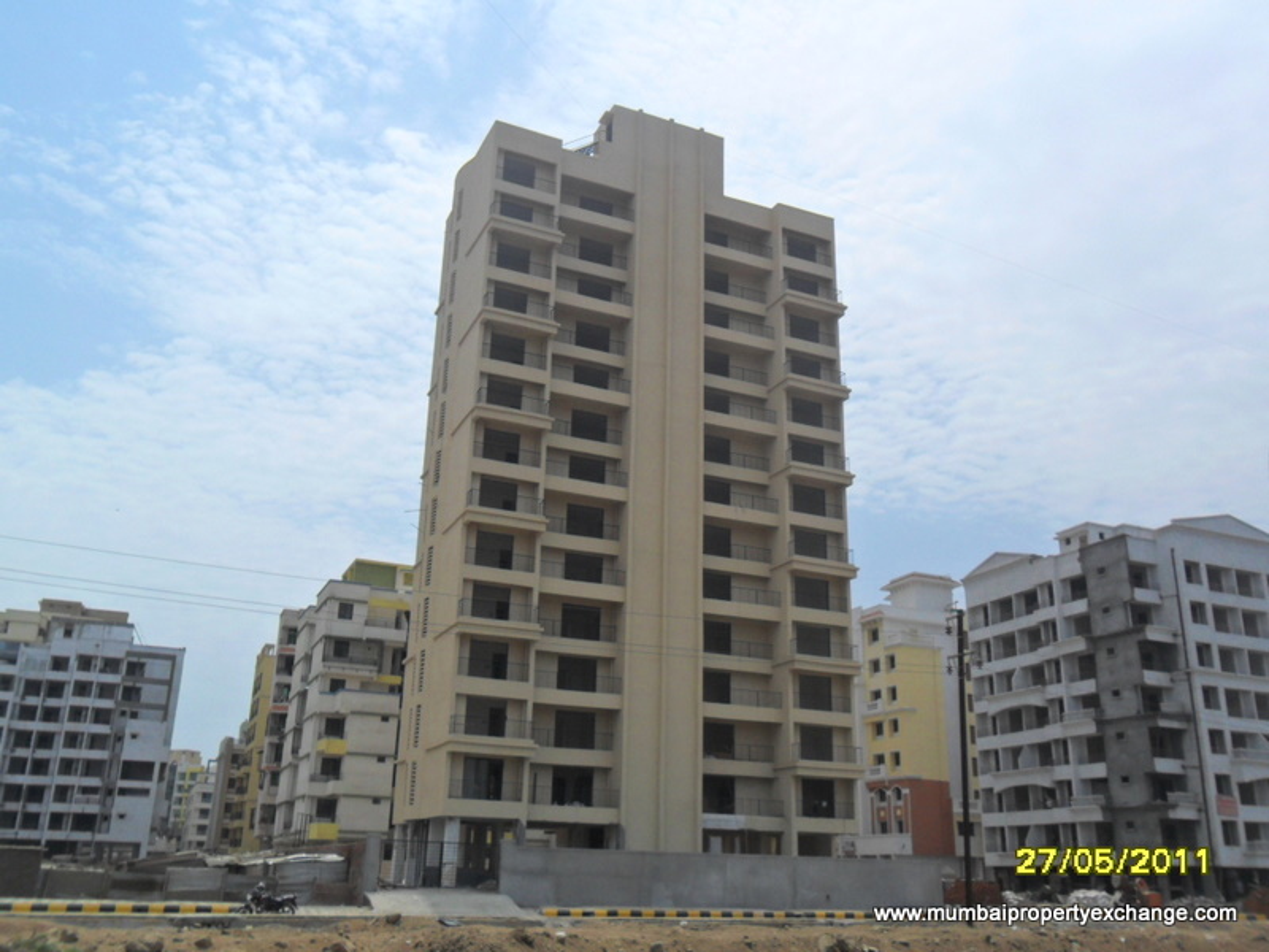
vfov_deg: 44.2
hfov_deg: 56.8
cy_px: 476
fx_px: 1173
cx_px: 634
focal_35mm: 32
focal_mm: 5.7
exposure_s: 1/350
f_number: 9.4
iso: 100
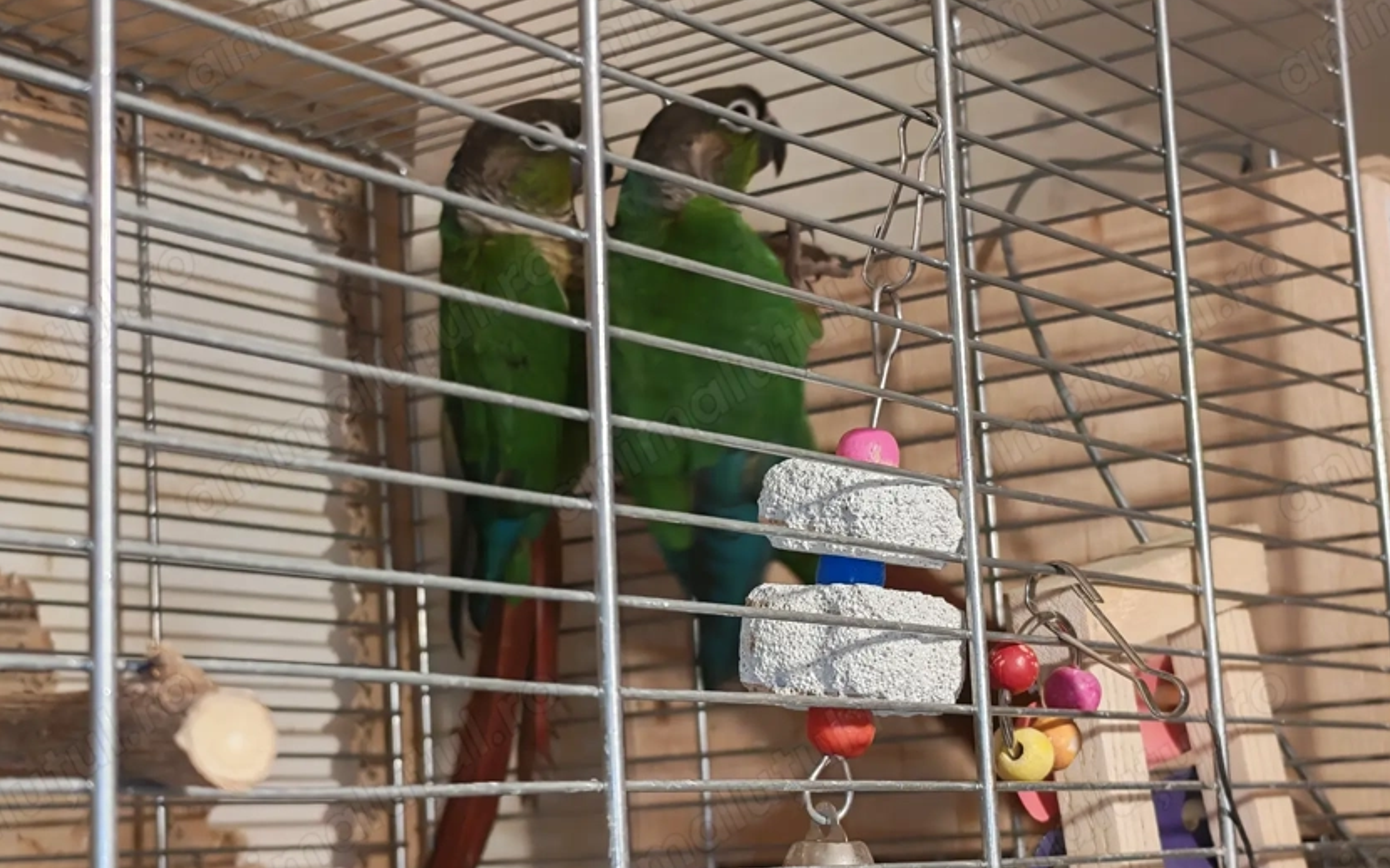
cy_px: 416
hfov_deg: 29.8
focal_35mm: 69
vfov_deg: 18.9
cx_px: 595
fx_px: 2613
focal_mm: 6.12
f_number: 1.9
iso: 800
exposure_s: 1/100
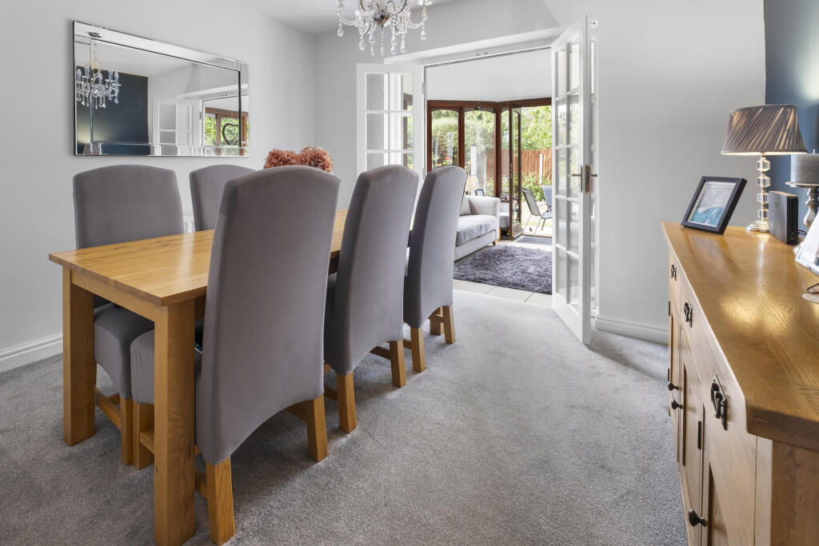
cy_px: 273
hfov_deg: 100.4
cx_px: 410
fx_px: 341
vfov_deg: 77.3
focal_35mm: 15
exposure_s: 5
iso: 160
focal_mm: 10
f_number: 8
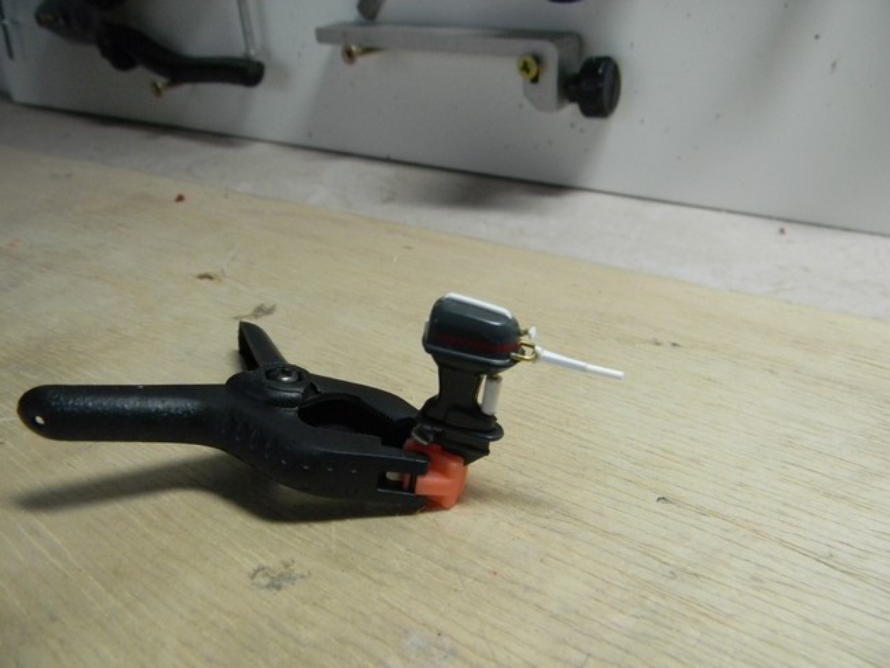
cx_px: 445
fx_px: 720
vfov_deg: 49.8
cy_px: 334
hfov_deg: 63.4
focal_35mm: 28
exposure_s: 1/51
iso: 400
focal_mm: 5
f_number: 3.5
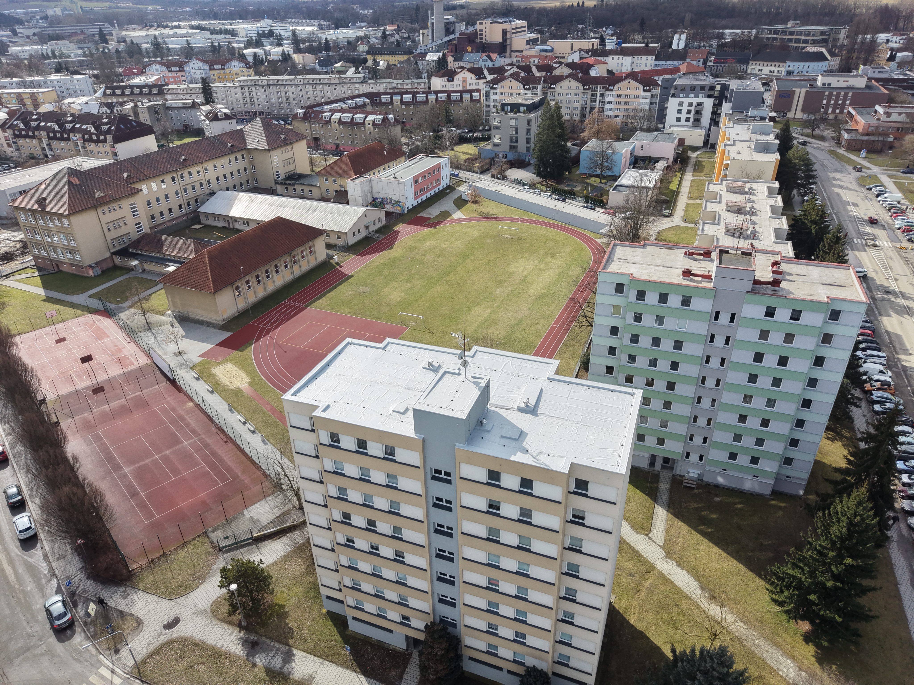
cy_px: 342
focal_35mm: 24
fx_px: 634
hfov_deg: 71.6
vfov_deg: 56.8
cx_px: 457
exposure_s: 1/5000
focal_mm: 8.67
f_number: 1.8
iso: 400
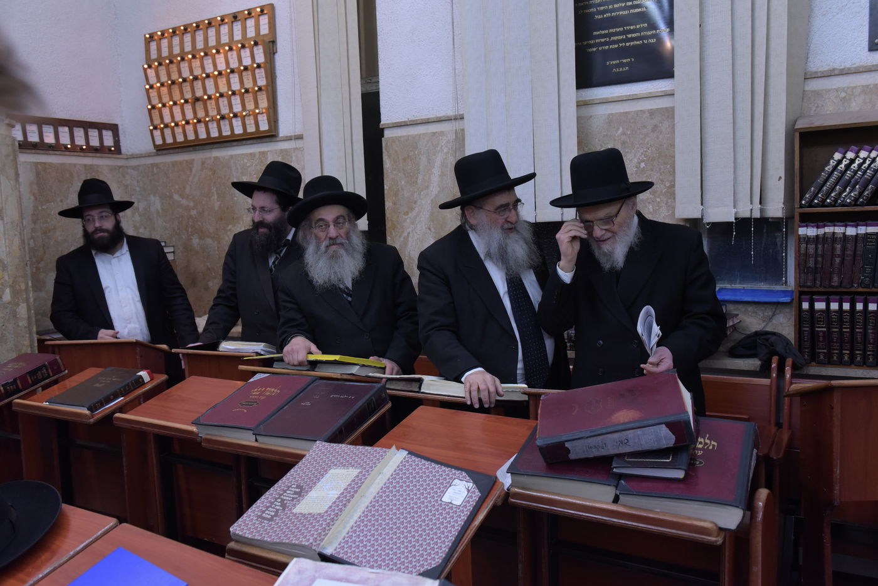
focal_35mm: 31
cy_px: 293
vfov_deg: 42.3
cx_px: 439
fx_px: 756
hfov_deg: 60.3
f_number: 6.3
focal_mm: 31
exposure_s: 1/160
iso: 3200
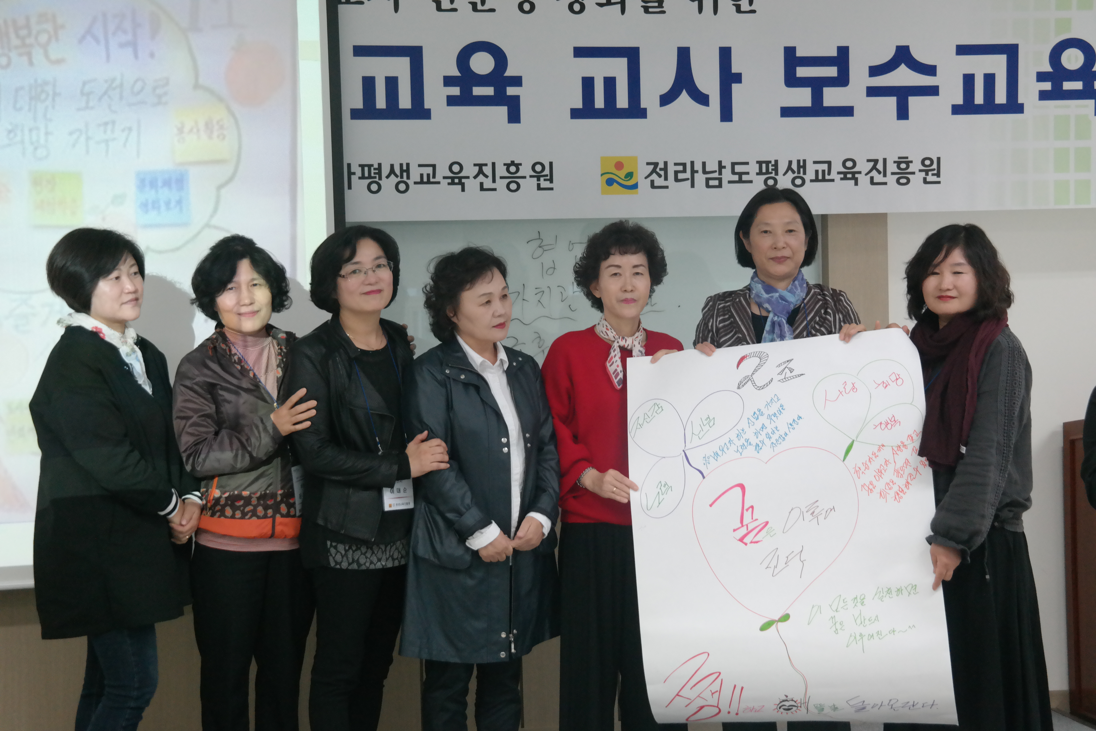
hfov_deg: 32.9
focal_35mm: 61
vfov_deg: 22.3
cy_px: 366
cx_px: 548
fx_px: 1857
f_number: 5
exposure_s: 1/60
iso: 1600
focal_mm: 40
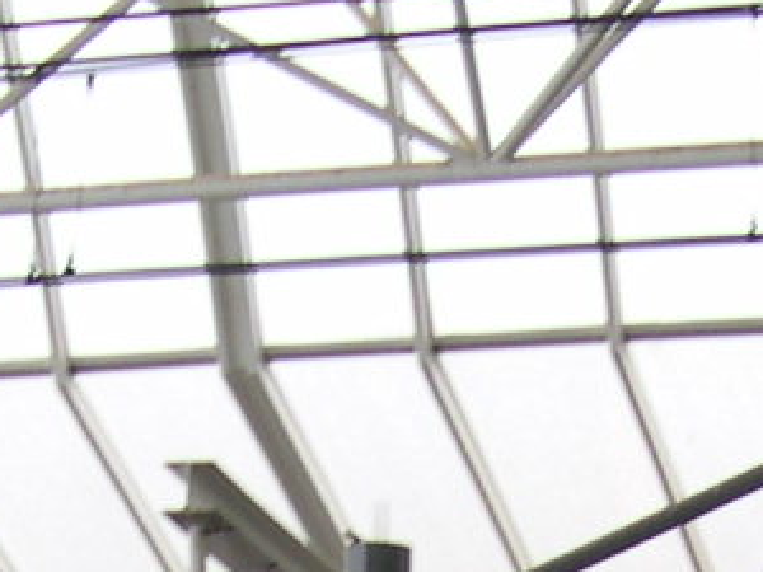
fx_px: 4474
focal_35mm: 203
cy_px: 1472
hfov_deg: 9.7
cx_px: 412
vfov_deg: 6.8
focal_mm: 8
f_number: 2.8
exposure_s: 1/36.6
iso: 100
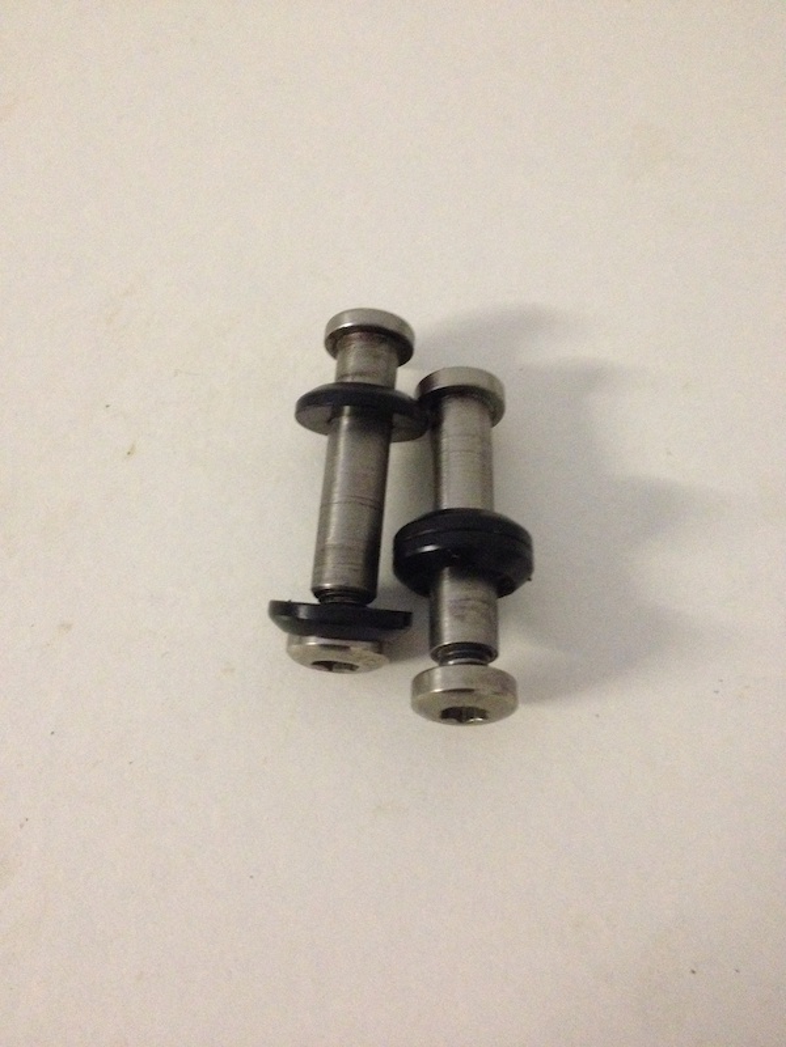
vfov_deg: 52.6
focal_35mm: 35
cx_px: 393
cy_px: 524
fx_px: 1060
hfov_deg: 40.7
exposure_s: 1/17
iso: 640
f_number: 2.4
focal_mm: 4.28
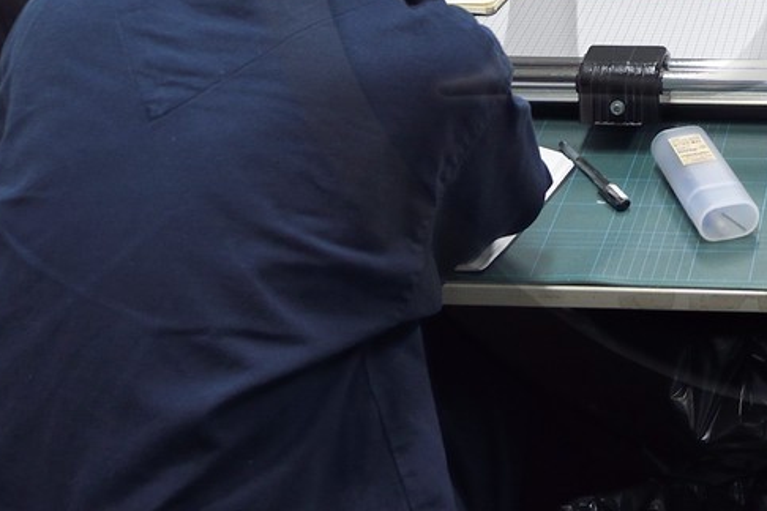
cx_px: 885
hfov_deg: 23.7
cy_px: -162
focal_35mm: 79
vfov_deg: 16.3
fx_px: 1683
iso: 800
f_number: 6.3
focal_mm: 24
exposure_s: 1/40
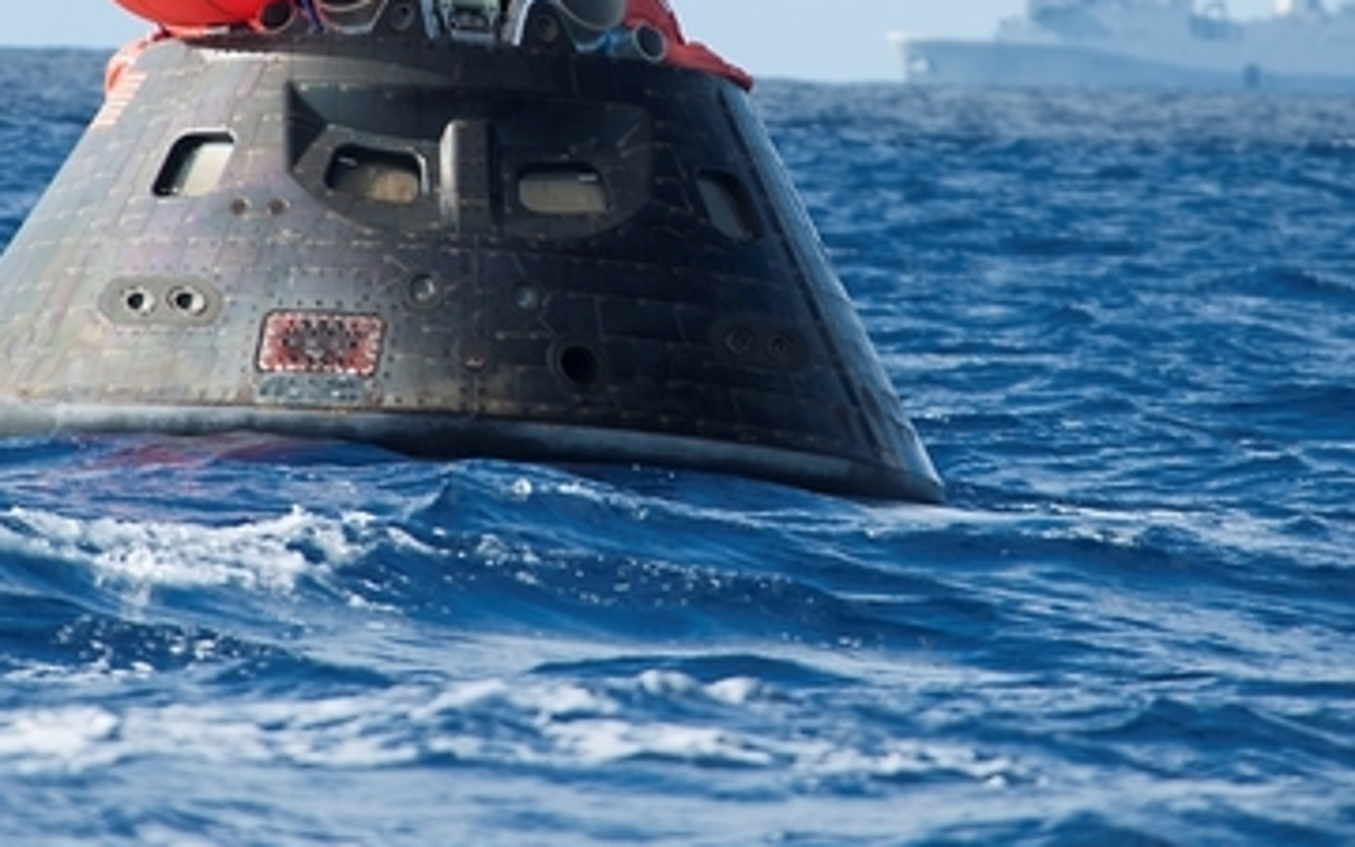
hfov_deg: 2.9
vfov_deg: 1.8
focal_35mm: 724
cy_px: 104
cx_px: 647
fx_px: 26736
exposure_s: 1/500
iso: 200
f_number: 8
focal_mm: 400
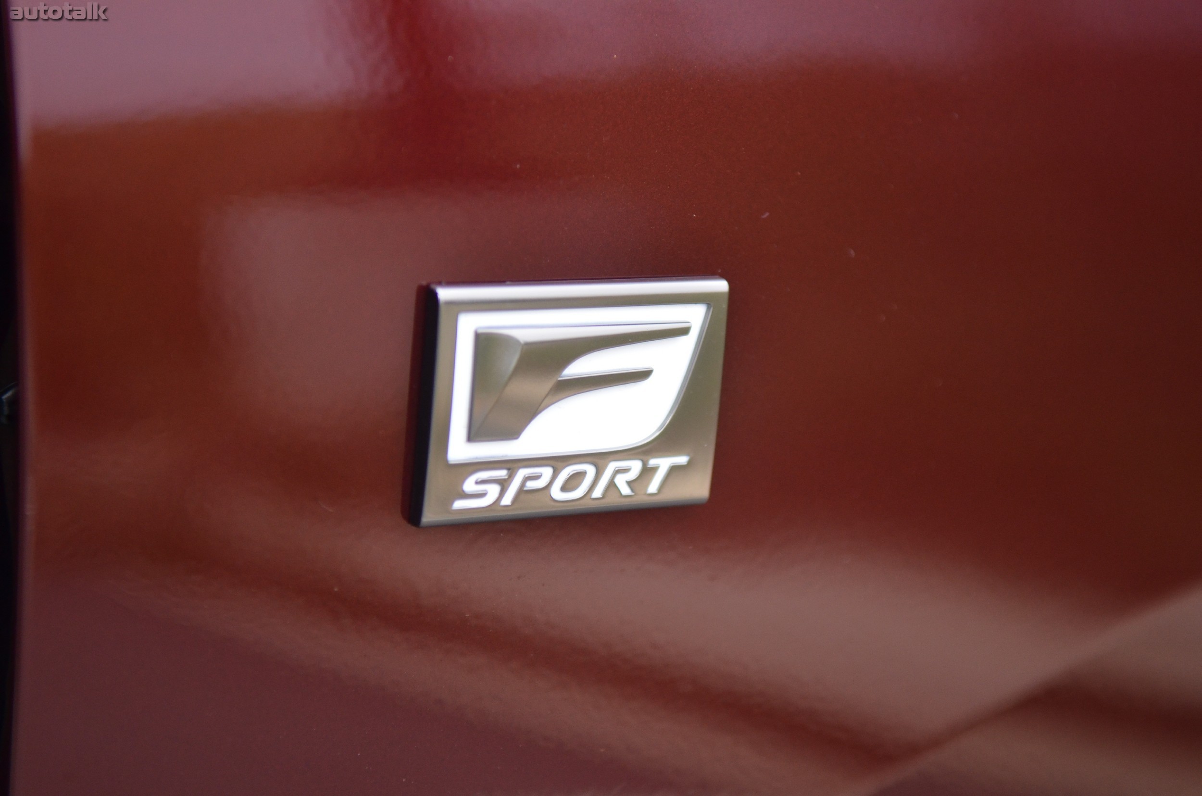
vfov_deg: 16.5
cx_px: 601
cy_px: 398
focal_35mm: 82
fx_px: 2749
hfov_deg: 24.7
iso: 800
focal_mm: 55
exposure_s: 1/500
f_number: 2.8
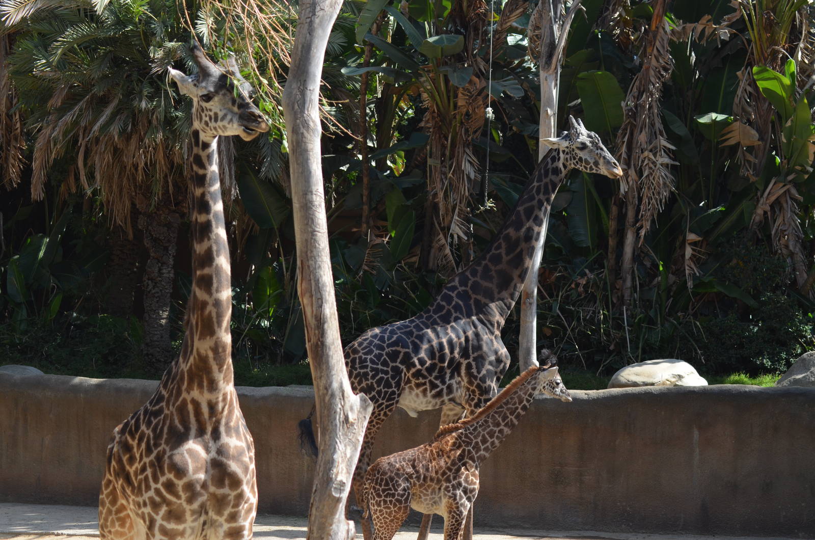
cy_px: 270
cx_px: 408
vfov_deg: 13.0
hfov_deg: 19.5
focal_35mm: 105
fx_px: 2372
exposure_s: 1/500
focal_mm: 70
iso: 320
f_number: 5.6
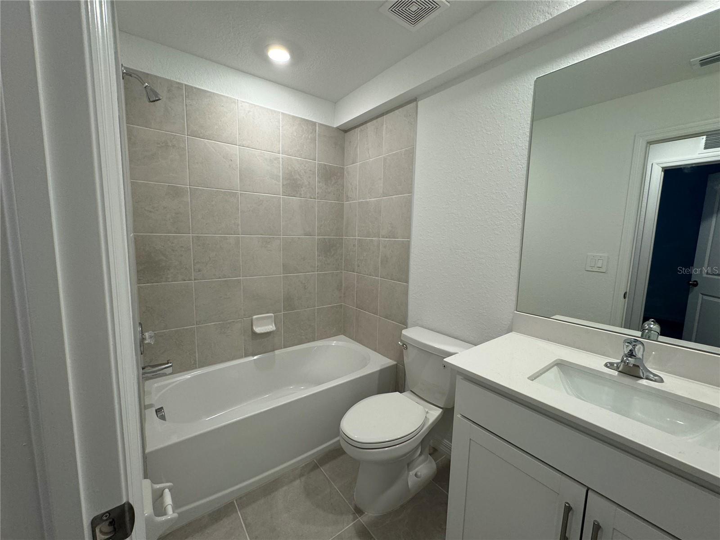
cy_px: 270
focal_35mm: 14
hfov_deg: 102.1
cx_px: 360
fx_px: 291
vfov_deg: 85.7
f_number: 2.2
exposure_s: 1/120
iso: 160
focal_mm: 2.22
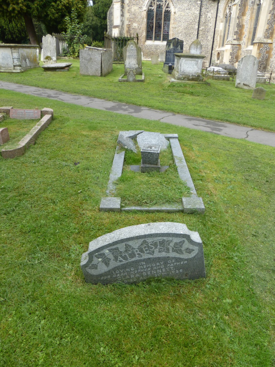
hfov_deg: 54.9
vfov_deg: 69.4
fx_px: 265
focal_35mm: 25
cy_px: 184
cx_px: 138
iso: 100
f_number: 4
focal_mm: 4.3
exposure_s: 1/200
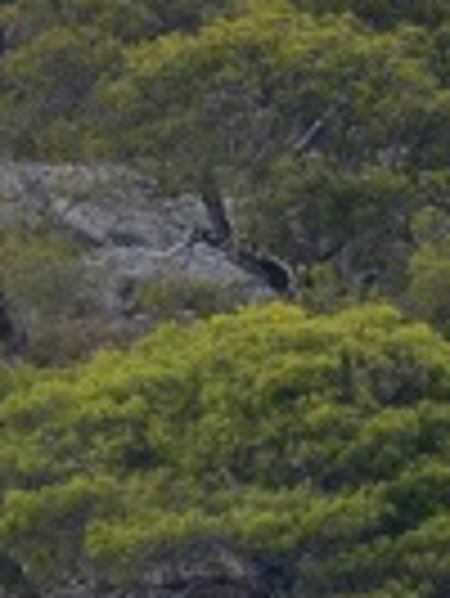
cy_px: 38
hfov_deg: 0.9
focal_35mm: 1672
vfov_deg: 1.2
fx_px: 28927
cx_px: 326
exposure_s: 1/60
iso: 1100
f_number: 36
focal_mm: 155
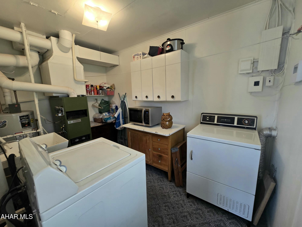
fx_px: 113
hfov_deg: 106.2
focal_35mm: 13
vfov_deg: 89.9
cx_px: 151
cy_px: 114
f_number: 2.2
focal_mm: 2.2
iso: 100
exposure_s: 1/60.2
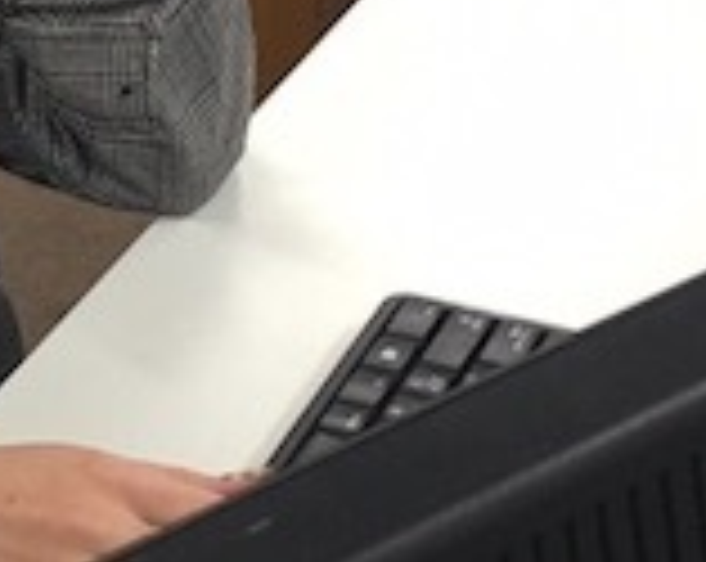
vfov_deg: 15.0
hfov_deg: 19.6
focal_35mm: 94
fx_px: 1960
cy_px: -310
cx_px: -49
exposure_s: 1/30
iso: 32
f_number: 2.2
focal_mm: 4.15
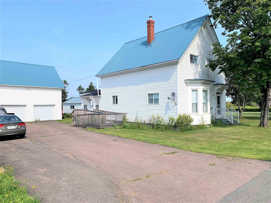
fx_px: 204
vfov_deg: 53.1
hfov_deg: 67.3
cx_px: 136
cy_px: 102
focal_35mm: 26
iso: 25
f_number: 1.8
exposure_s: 1/2481
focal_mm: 4.25
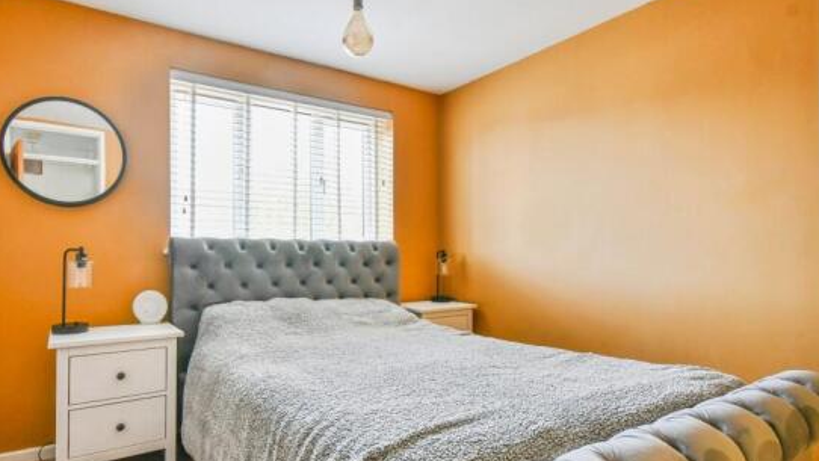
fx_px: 413
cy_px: 268
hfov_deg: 88.9
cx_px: 347
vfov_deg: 58.0
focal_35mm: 19
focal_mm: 10
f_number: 8
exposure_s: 1/10
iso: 400
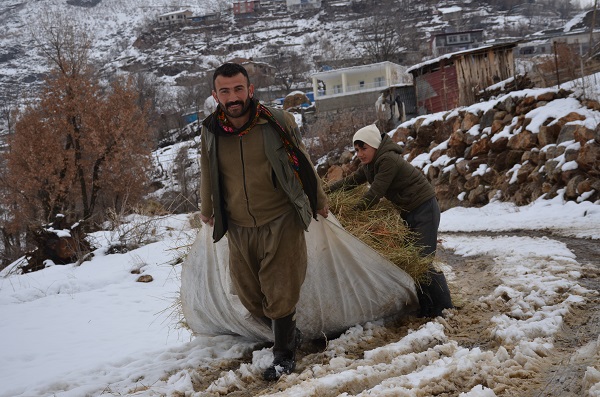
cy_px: 198
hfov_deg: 27.1
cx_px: 300
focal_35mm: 75
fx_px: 1247
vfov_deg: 18.1
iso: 100
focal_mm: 50
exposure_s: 1/250
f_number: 7.1
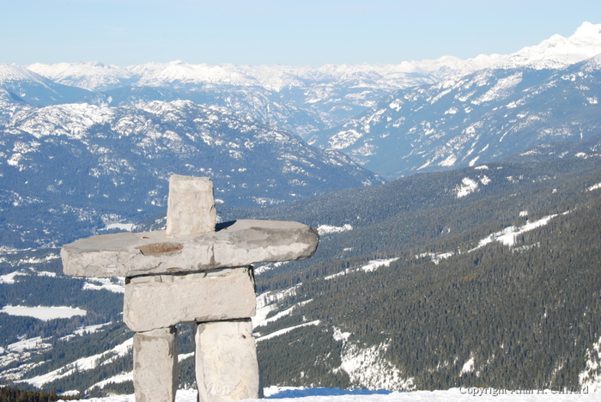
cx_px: 300
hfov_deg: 26.0
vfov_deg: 17.5
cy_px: 201
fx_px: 1303
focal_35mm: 78
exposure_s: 1/50
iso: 100
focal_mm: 52
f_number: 18
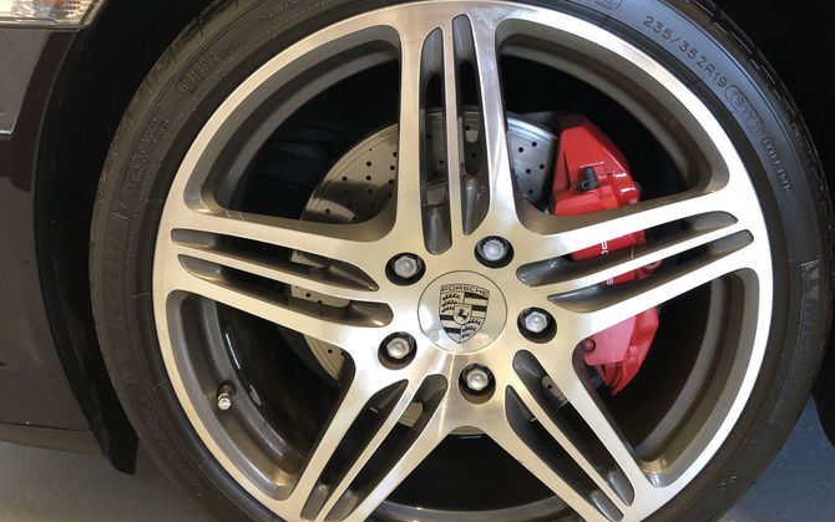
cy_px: 260
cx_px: 477
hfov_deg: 56.5
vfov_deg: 37.3
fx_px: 774
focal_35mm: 34
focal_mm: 3.99
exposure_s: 1/11
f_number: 1.8
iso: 100
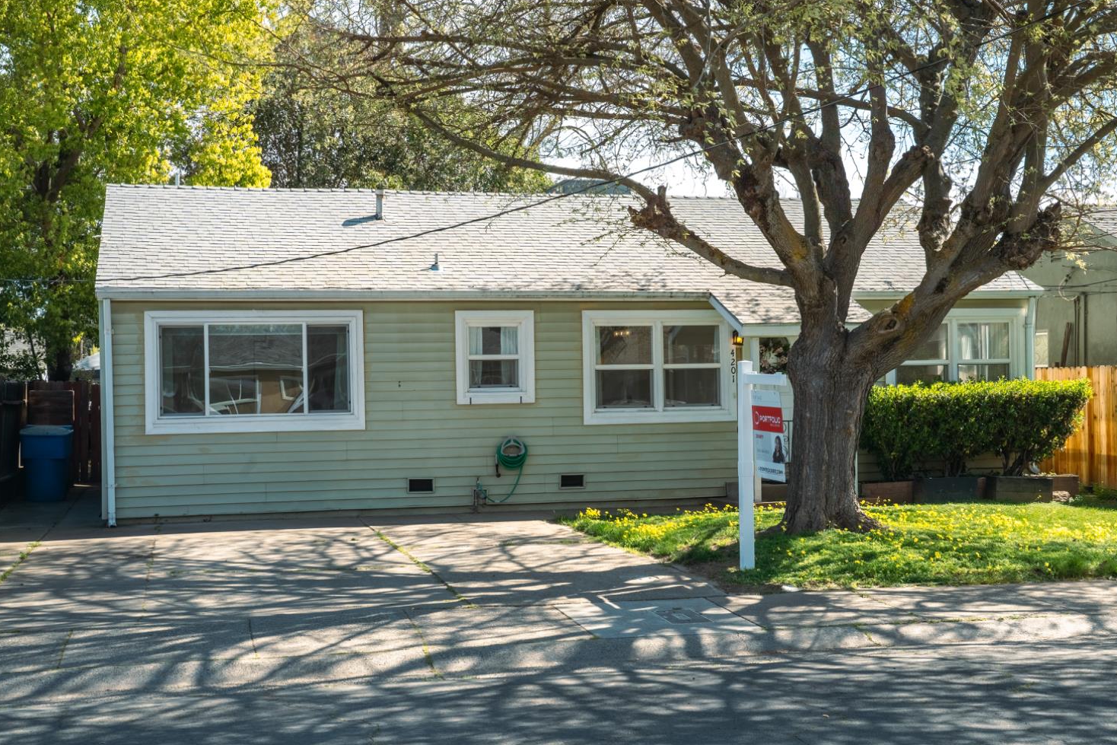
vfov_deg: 28.7
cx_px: 554
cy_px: 371
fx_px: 1458
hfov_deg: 41.9
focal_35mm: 47
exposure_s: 1/8000
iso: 400
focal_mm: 46
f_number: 11
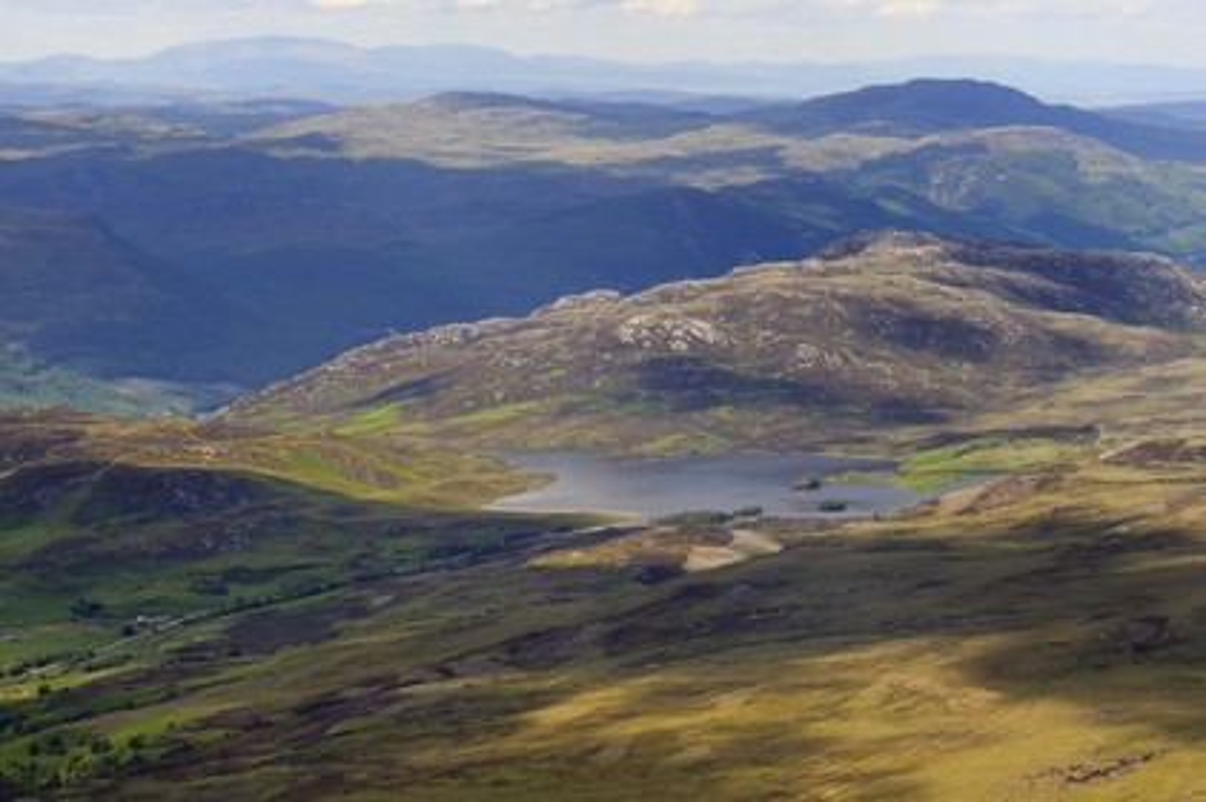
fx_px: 3749
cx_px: 603
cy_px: 401
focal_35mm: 112
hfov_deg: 18.3
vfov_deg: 12.2
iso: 400
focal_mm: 112
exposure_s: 1/800
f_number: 9
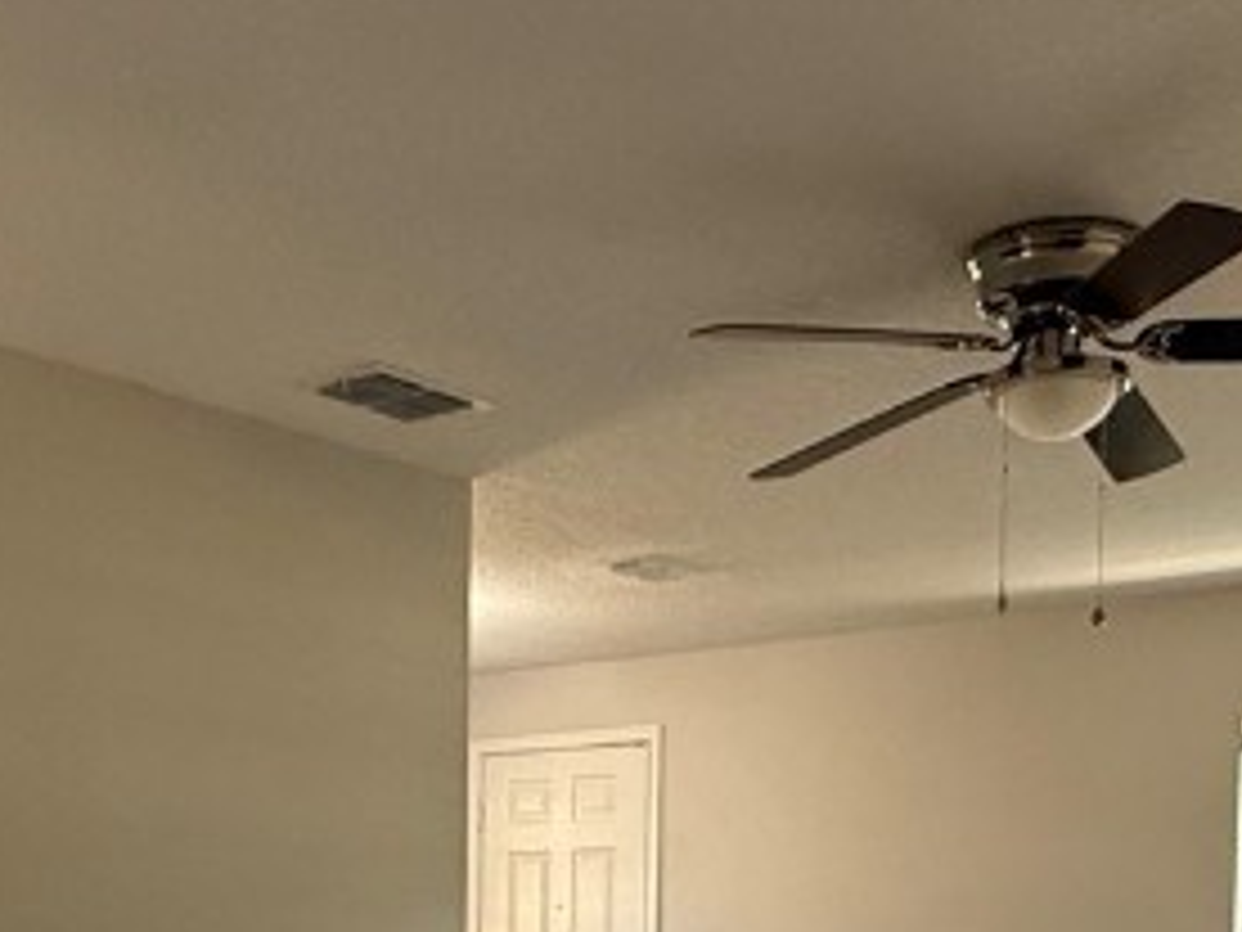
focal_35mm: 52
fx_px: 1866
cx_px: 544
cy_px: 1049
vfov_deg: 25.7
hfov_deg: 36.8
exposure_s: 1/120
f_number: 2.2
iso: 500
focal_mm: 2.22
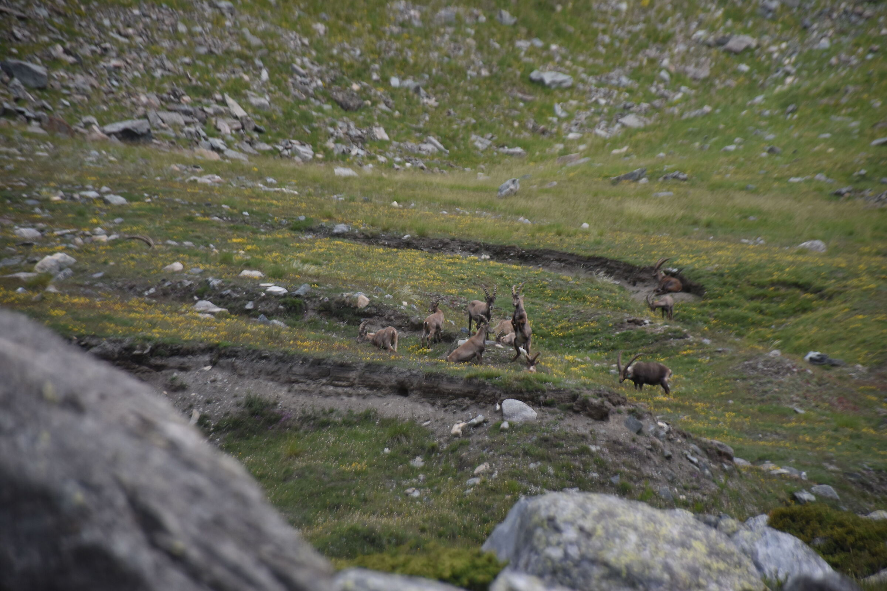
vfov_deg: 6.5
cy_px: 296
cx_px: 444
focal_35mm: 210
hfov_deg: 9.8
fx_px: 5174
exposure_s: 1/800
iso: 400
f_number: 5.6
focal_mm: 140
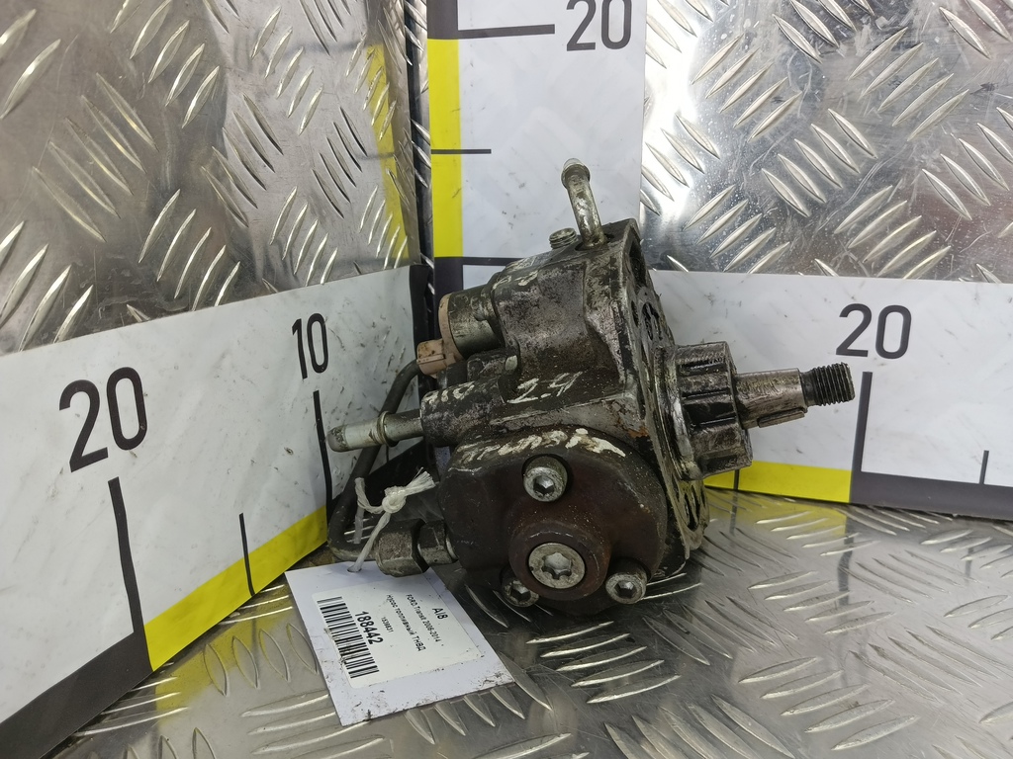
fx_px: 790
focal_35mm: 27
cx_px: 506
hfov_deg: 65.3
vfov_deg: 51.4
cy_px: 380
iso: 113
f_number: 1.6
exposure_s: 1/50
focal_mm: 4.11
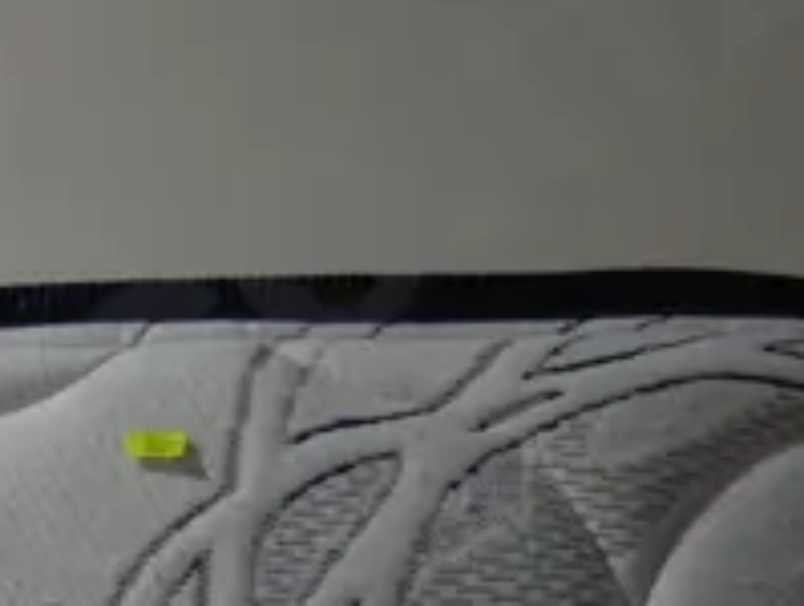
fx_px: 3583
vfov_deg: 9.2
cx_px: -869
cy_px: 1145
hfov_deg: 11.4
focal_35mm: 154
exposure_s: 1/80
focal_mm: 15
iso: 200
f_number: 3.6
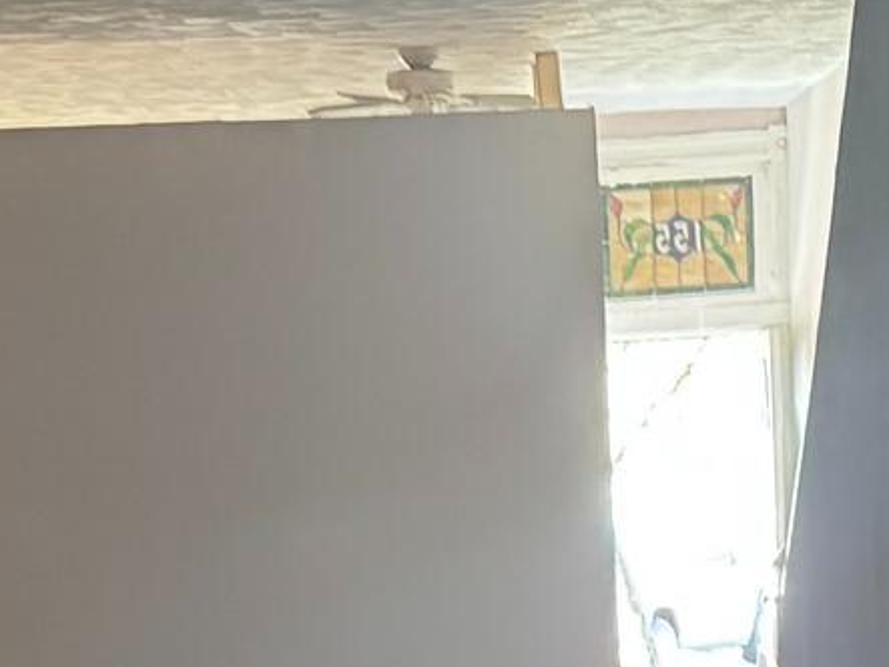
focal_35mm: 111
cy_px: 1211
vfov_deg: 12.2
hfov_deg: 17.7
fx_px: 2850
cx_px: 562
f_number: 1.78
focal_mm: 6.76
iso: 1000
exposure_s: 1/40
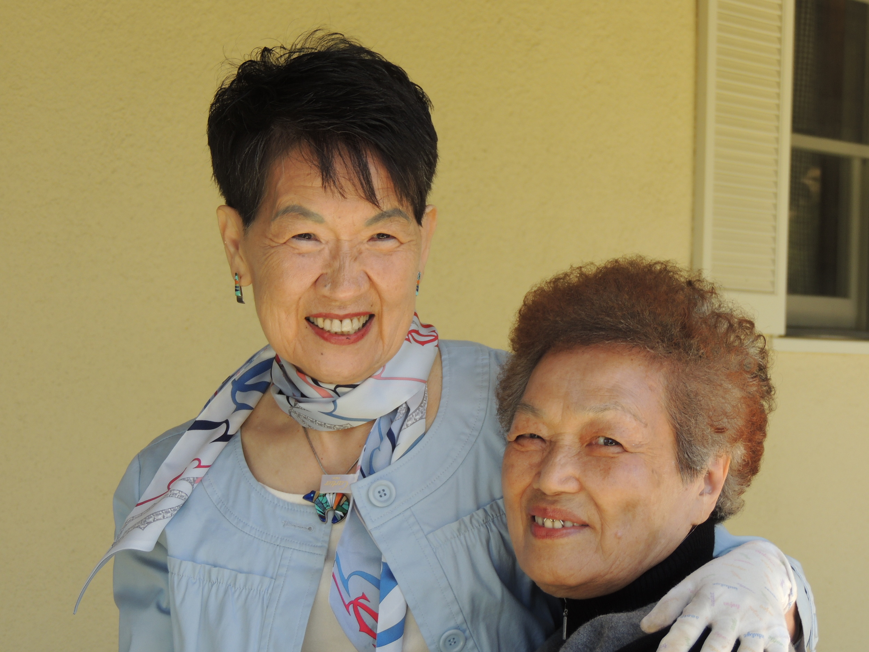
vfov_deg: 12.3
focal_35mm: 120
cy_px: 326
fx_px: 3012
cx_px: 434
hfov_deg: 16.4
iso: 100
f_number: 4.2
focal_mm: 21.4
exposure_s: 1/100
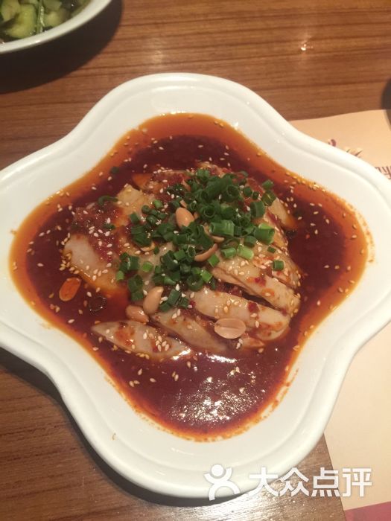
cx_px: 196
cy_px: 260
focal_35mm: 29
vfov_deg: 61.7
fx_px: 437
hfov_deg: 48.2
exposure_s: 1/8
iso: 200
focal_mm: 4.15
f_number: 2.2
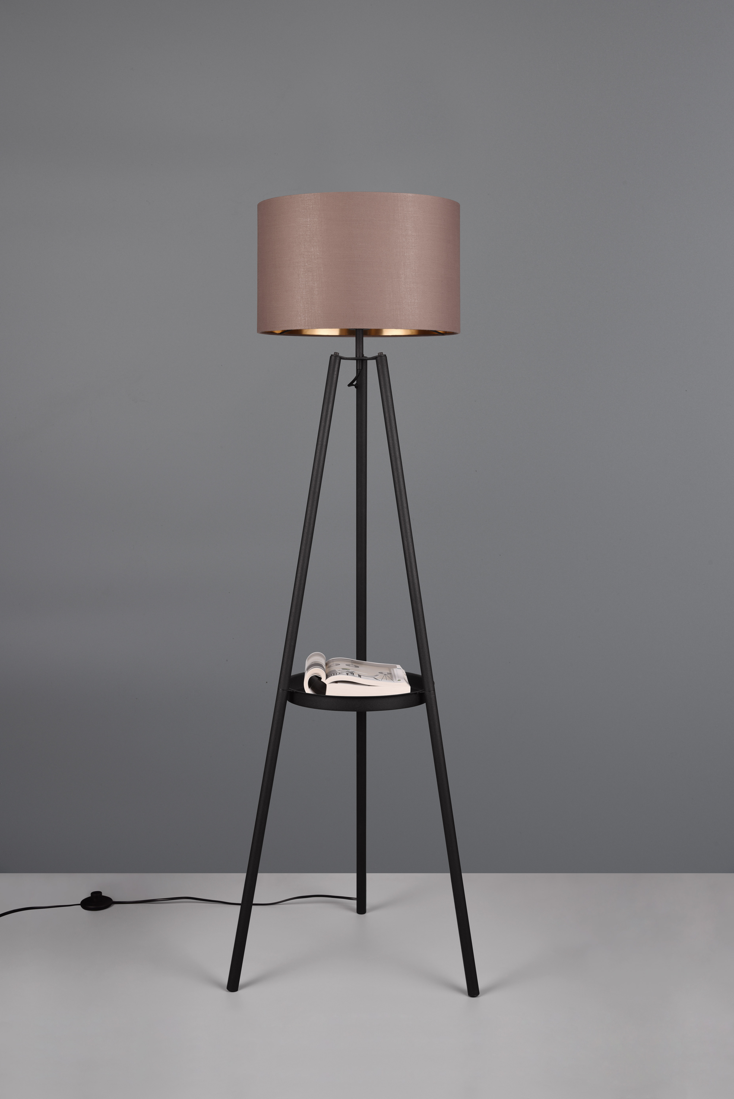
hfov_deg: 28.1
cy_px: 550
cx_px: 367
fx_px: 1467
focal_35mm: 48
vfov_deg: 41.1
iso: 100
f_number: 10
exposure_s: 1/13
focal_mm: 48
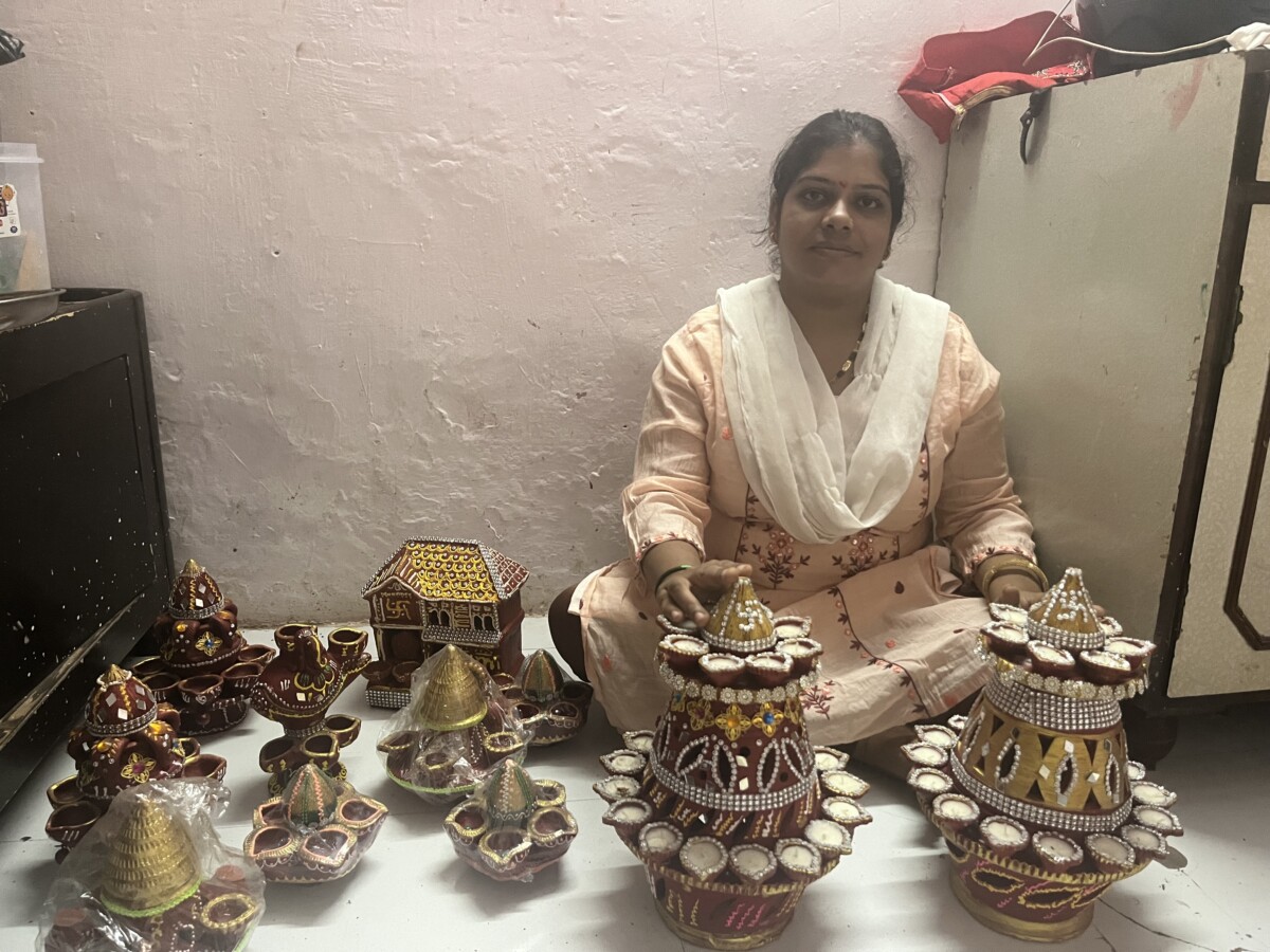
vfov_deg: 53.1
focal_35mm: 26
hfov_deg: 67.3
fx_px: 954
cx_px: 635
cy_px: 476
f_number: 1.6
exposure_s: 1/50
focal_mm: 5.1
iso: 500
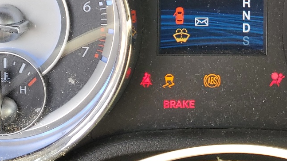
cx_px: 214
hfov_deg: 29.7
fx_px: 533
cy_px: -30
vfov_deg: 16.5
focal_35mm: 70
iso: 55
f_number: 1.5
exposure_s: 1/120
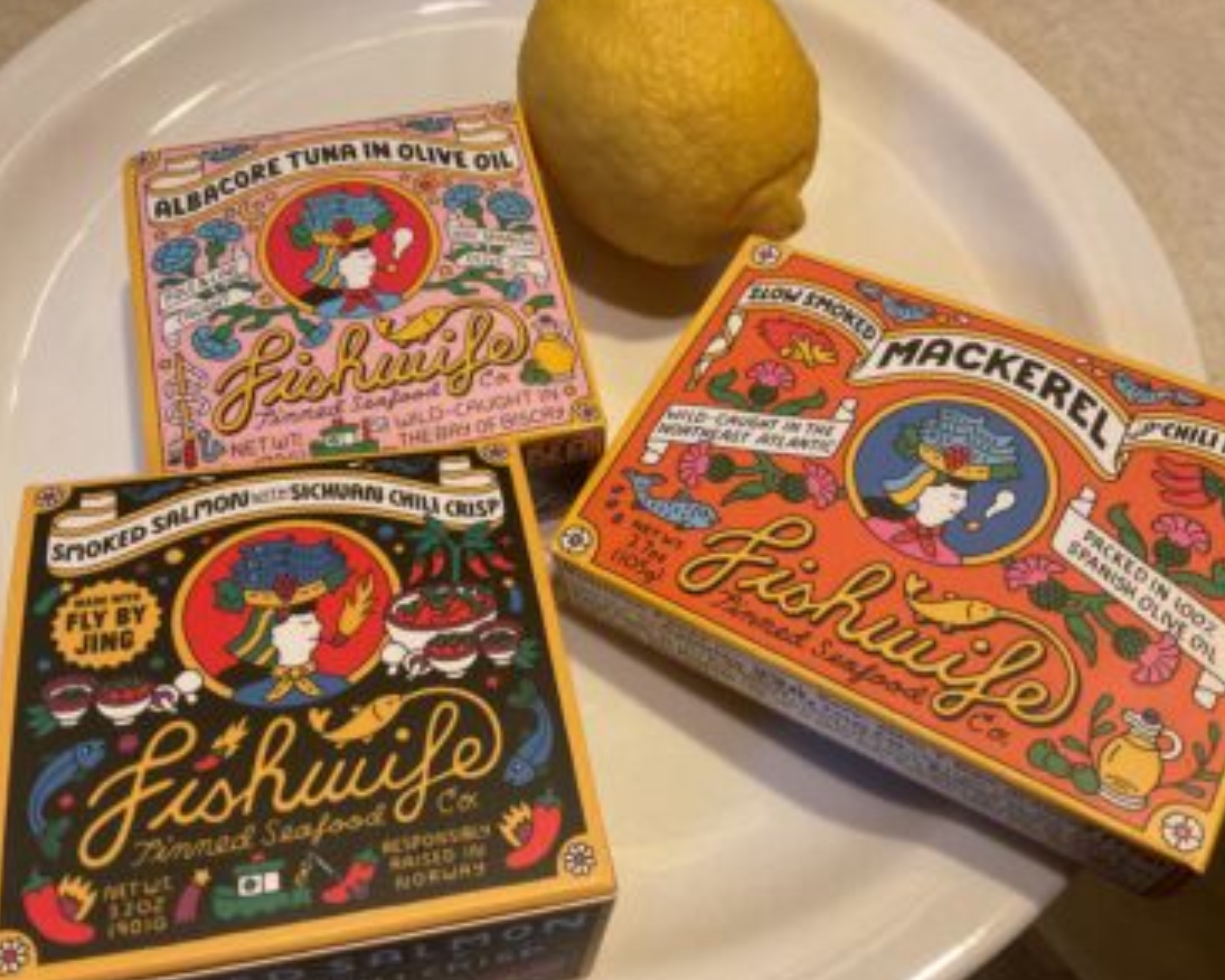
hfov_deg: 57.2
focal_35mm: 31
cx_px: 587
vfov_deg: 47.1
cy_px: 487
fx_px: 1124
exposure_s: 1/60
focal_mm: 3
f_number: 1.8
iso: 200
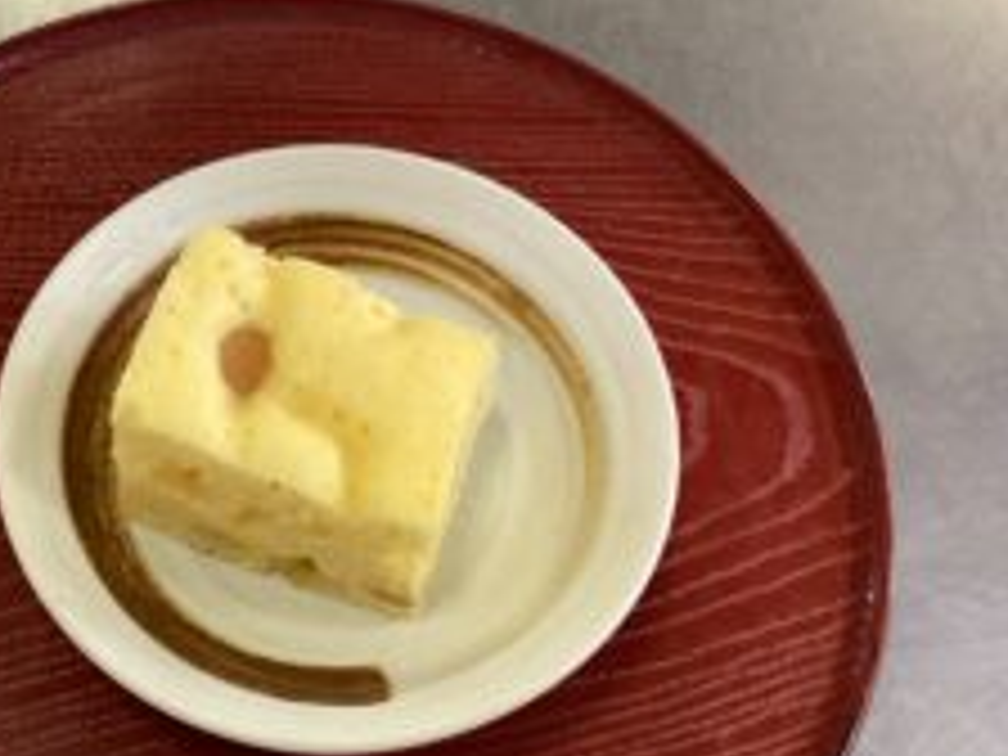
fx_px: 1514
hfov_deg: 36.1
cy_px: 448
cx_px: 277
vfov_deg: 28.0
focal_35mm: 52
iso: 250
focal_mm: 3.3
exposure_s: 1/60
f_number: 2.4
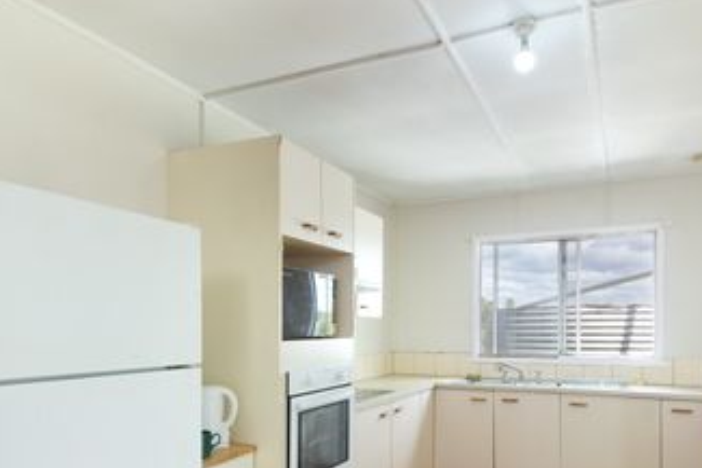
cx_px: 367
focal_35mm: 26
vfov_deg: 48.4
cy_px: 329
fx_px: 507
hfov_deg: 69.3
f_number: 8
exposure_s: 1/6
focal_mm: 12
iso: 100
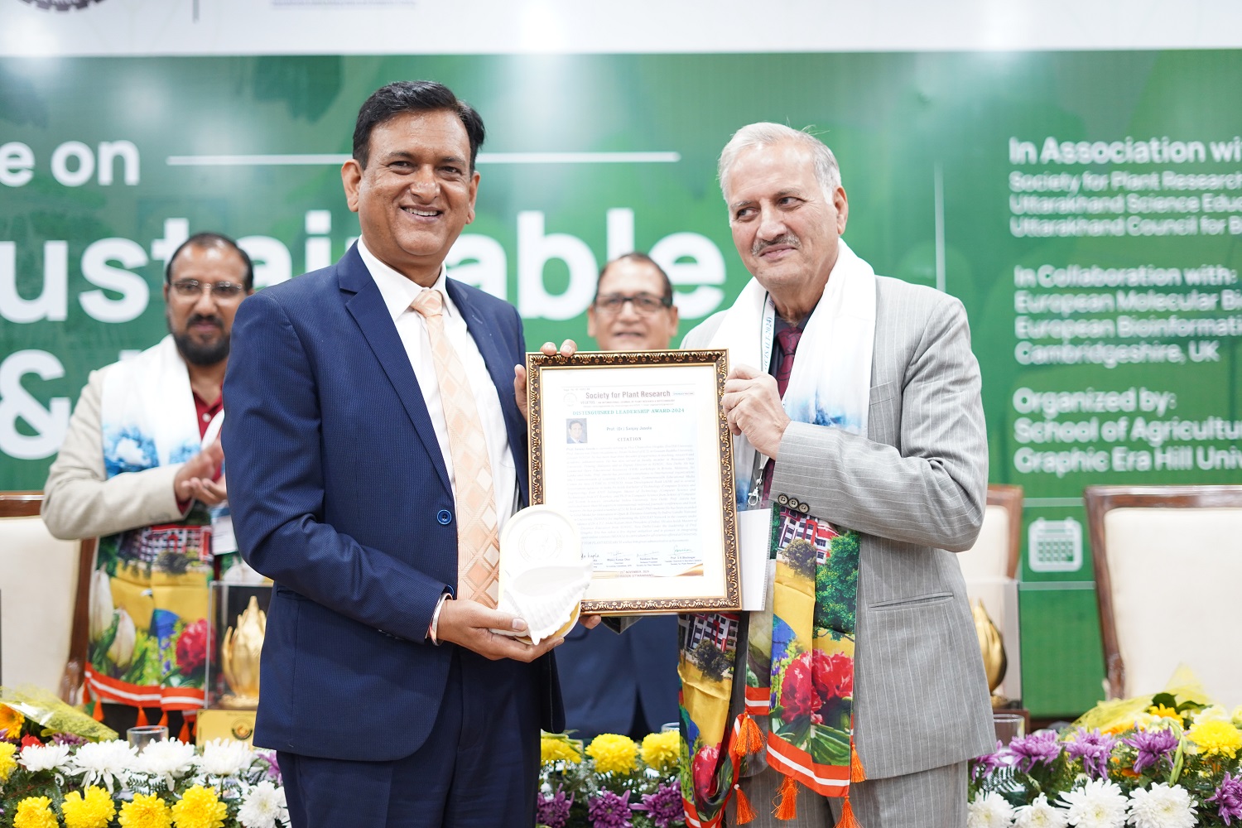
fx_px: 1725
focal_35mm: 50
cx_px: 621
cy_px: 414
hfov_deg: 39.6
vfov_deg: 27.0
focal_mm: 50
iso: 1250
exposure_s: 1/100
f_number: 1.8
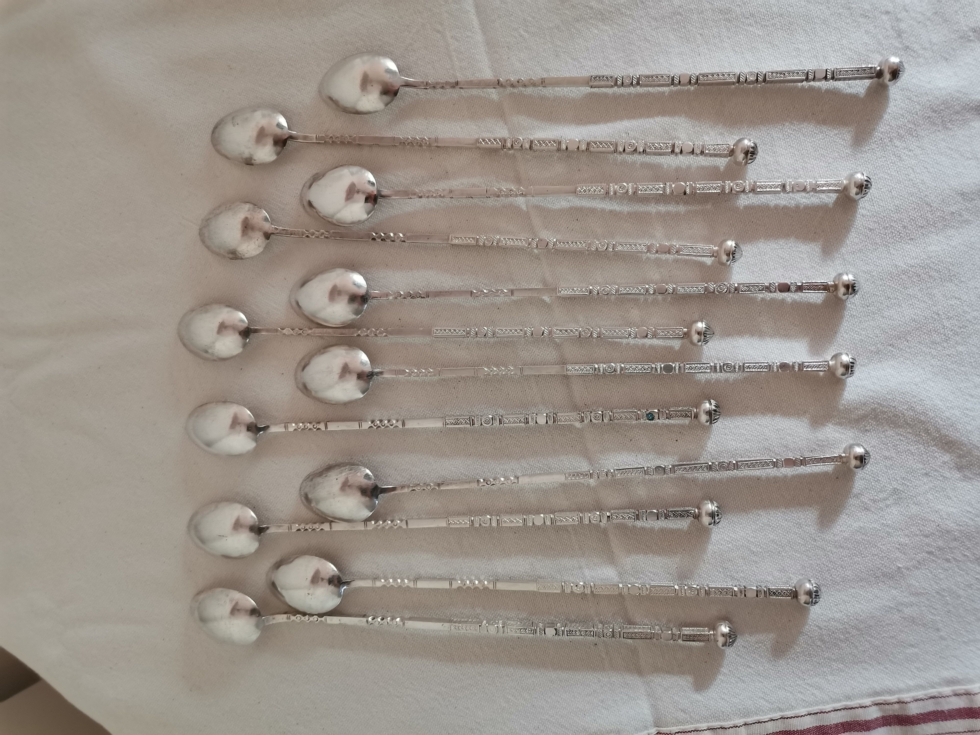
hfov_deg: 67.3
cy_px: 368
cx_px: 490
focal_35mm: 26
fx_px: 736
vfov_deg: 53.1
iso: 320
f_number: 1.8
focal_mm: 4.75
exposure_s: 1/100
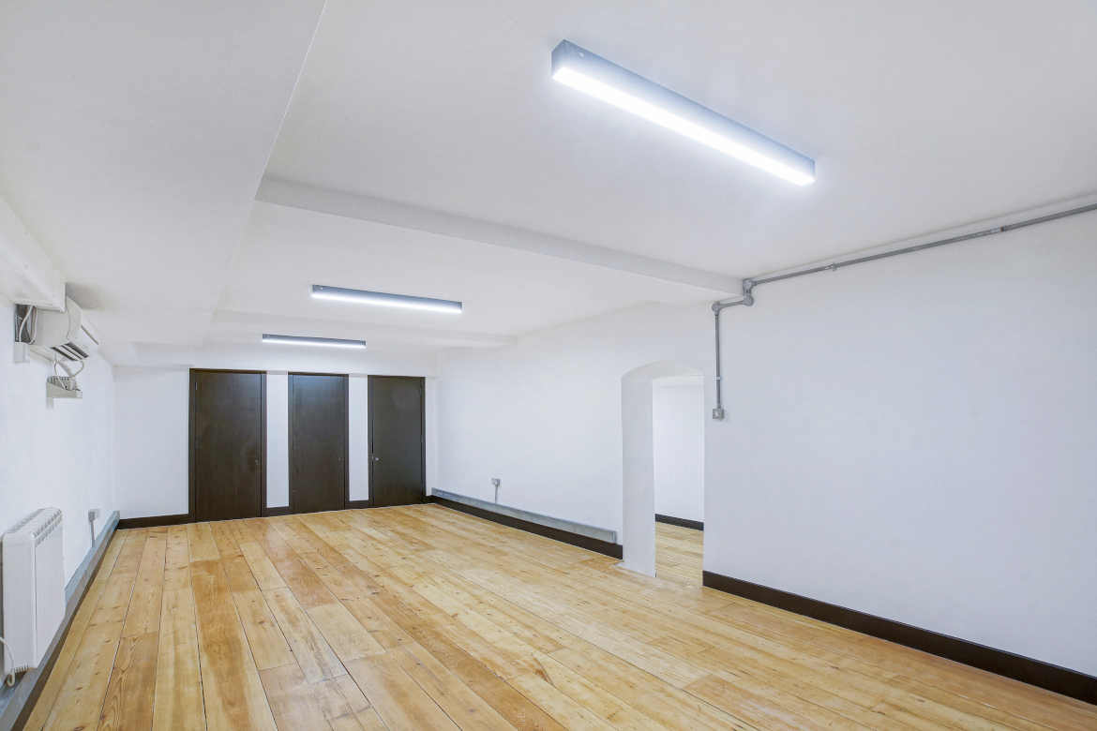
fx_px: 503
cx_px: 548
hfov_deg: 95.0
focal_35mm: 16
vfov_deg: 72.1
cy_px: 366
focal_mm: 11
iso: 400
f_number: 10
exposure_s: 1/8
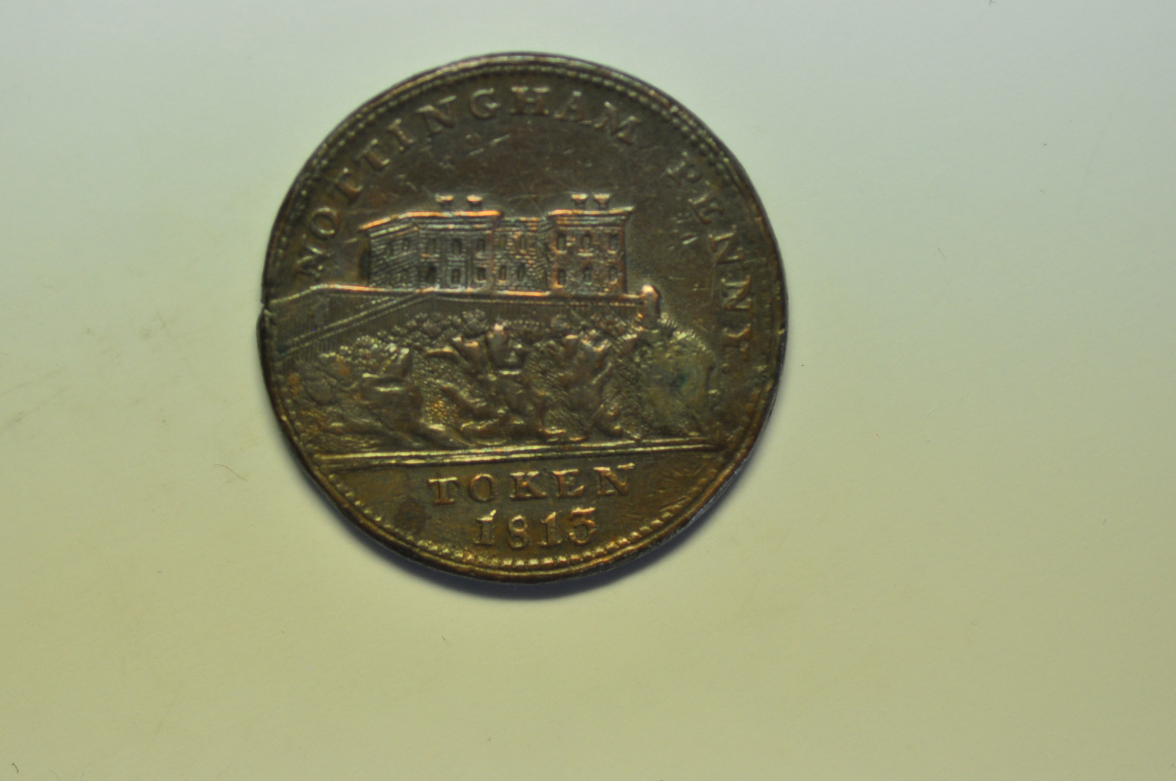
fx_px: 3198
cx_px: 542
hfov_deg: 20.8
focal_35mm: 98
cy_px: 361
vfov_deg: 13.9
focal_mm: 60
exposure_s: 1/250
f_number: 4
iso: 640
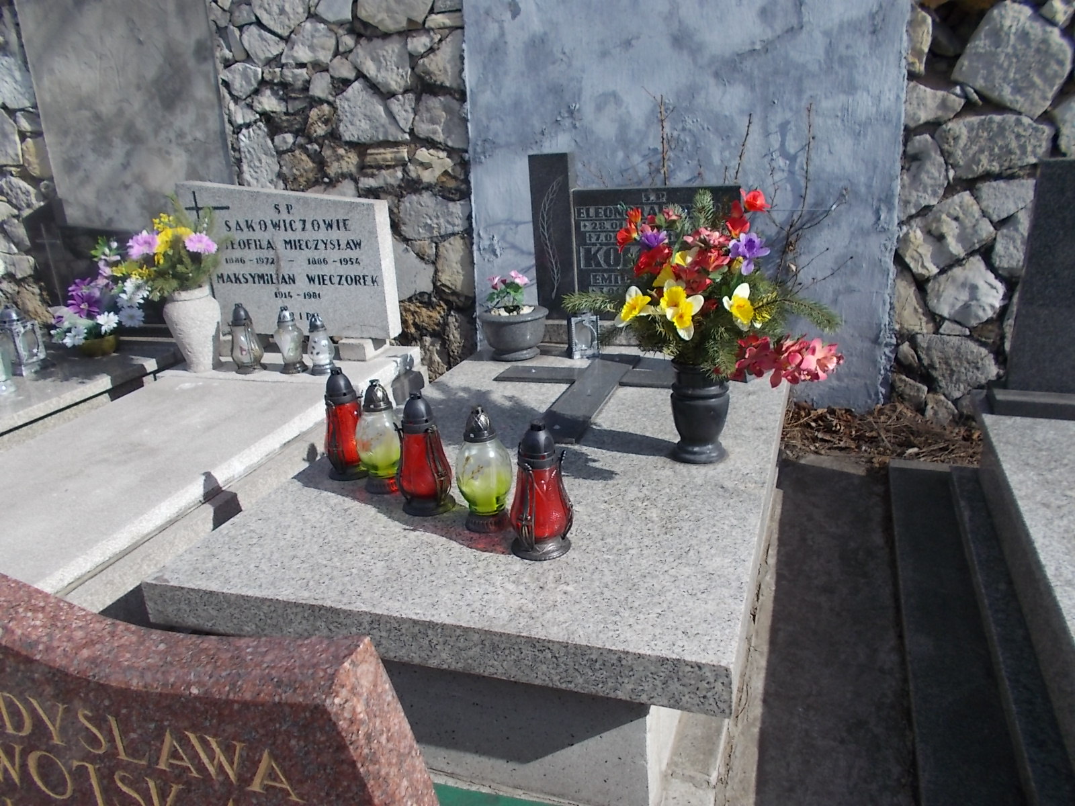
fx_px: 807
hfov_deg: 67.3
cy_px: 403
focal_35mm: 26
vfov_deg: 53.1
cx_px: 538
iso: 80
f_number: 8
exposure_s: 1/160
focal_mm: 4.6
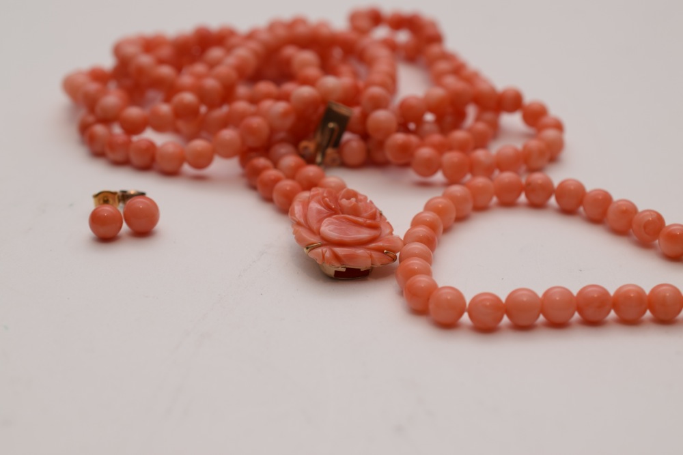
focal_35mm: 60
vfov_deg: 22.6
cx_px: 342
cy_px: 228
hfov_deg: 33.4
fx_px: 1138
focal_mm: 40
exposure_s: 1/60
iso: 100
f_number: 6.3
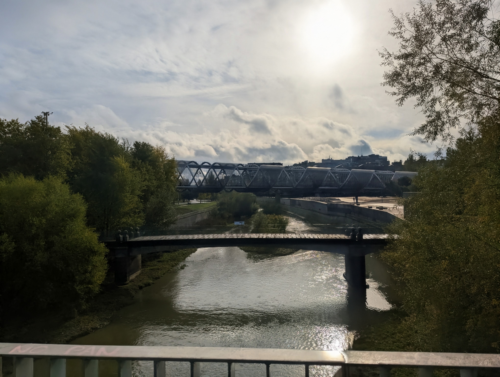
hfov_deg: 71.5
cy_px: 188
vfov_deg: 56.9
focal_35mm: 24
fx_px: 347
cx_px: 250
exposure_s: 1/10309
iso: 32
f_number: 1.85
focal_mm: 6.81
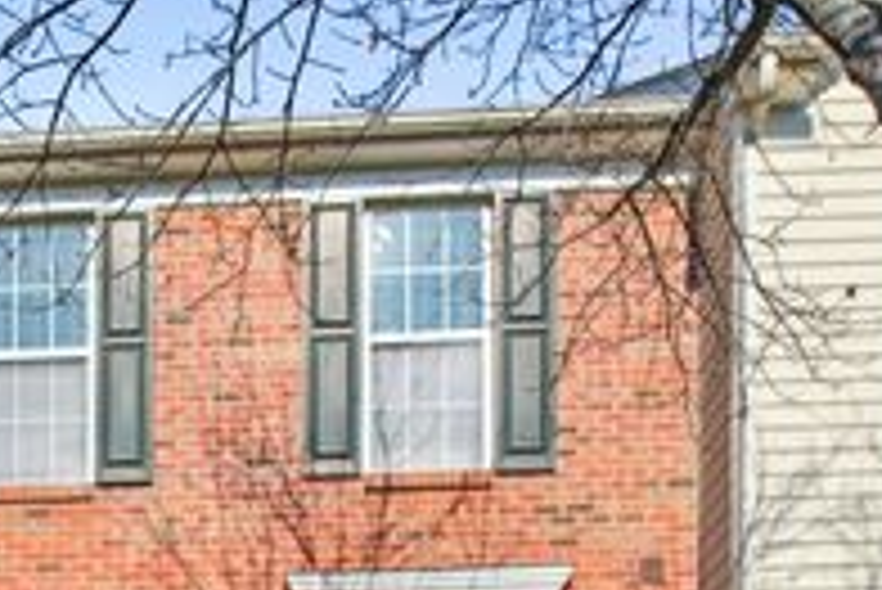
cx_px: 189
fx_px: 1373
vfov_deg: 23.4
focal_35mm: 56
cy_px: 570
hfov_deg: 34.6
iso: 100
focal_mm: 8.4
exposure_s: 1/160
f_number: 2.8
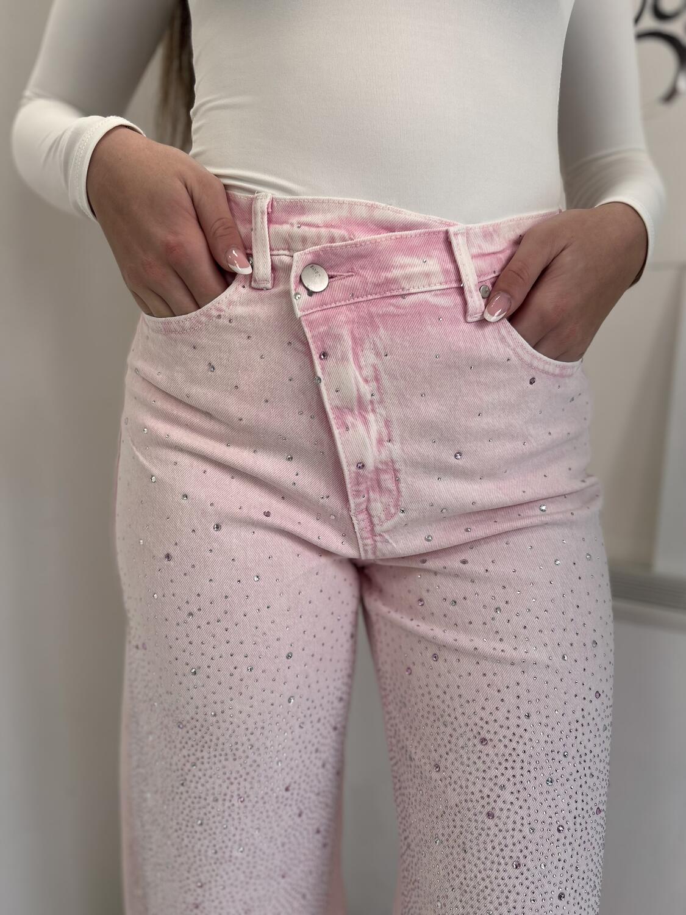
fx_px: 687
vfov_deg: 67.3
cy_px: 458
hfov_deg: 53.1
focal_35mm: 26
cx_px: 343
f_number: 1.5
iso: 32
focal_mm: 5.7
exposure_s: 1/150
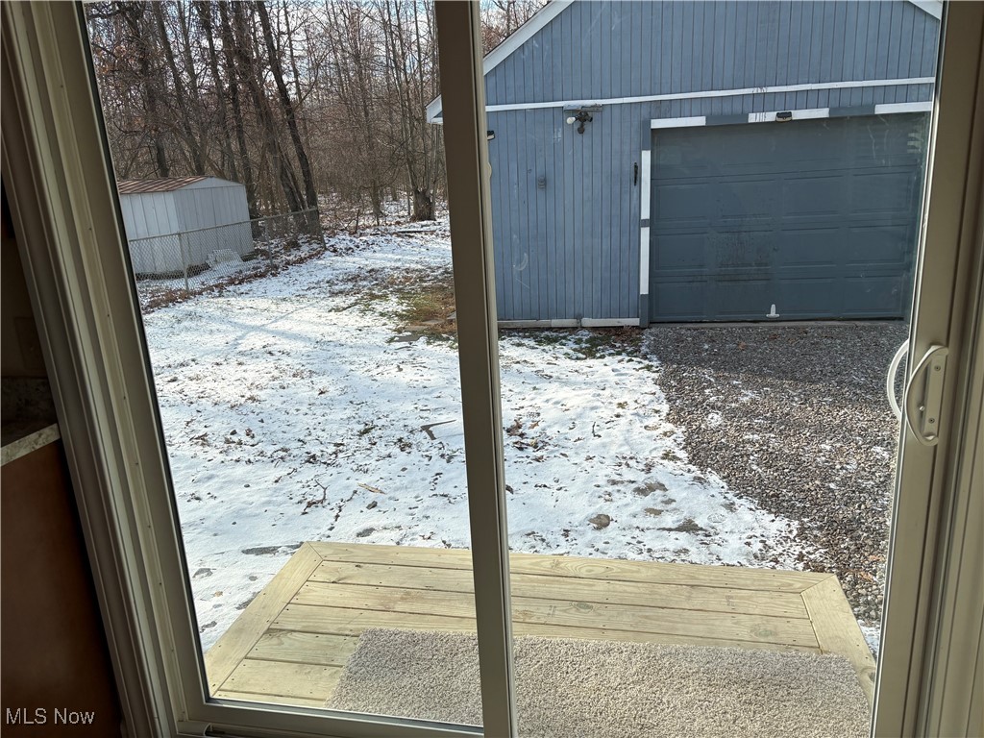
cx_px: 492
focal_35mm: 26
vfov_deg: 53.1
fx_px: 739
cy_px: 369
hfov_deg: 67.3
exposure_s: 1/1517
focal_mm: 5.96
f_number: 1.6
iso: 50
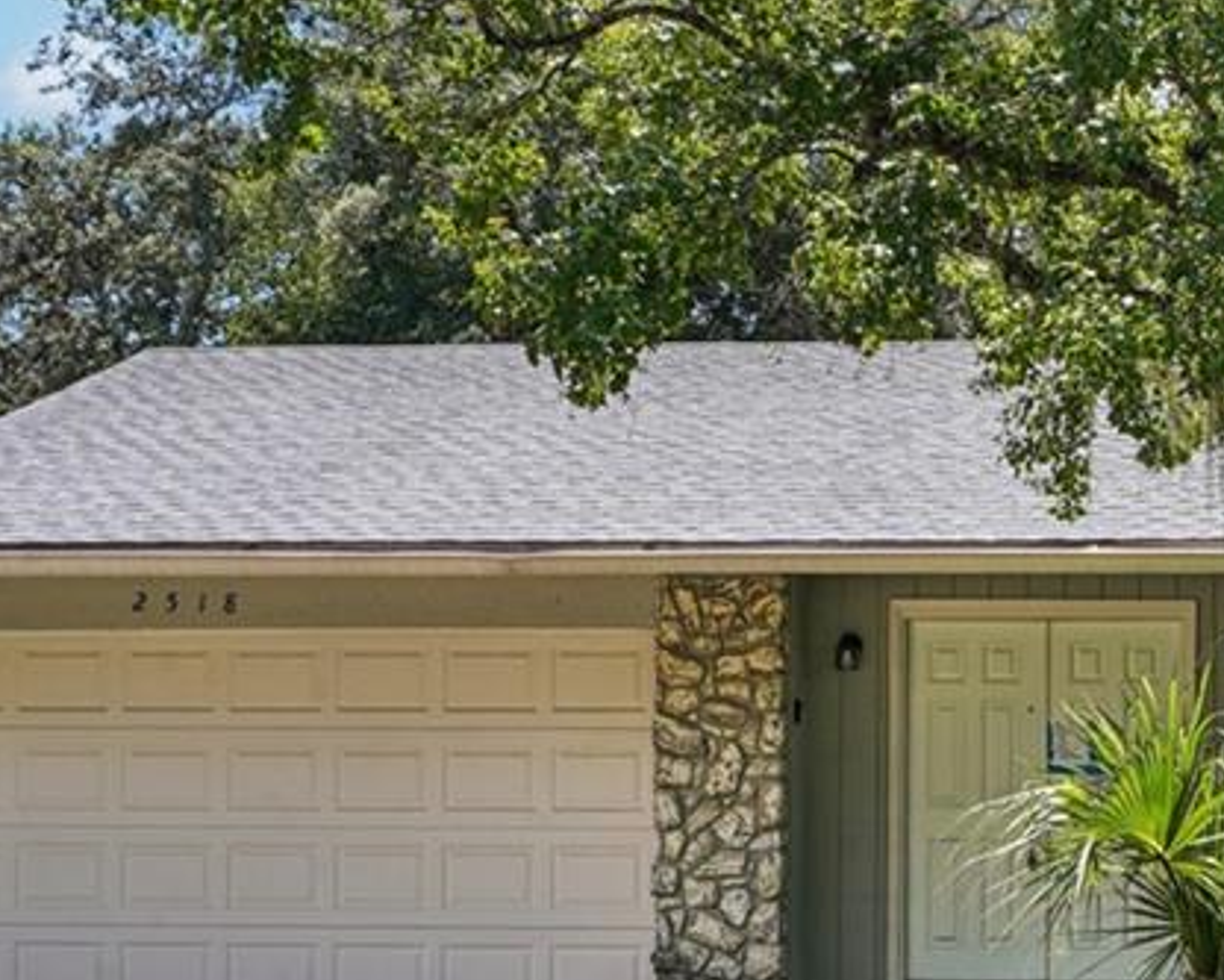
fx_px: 2355
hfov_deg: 26.7
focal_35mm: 65
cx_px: 1356
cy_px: 712
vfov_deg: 23.3
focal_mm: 18
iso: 125
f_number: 18
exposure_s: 1/30
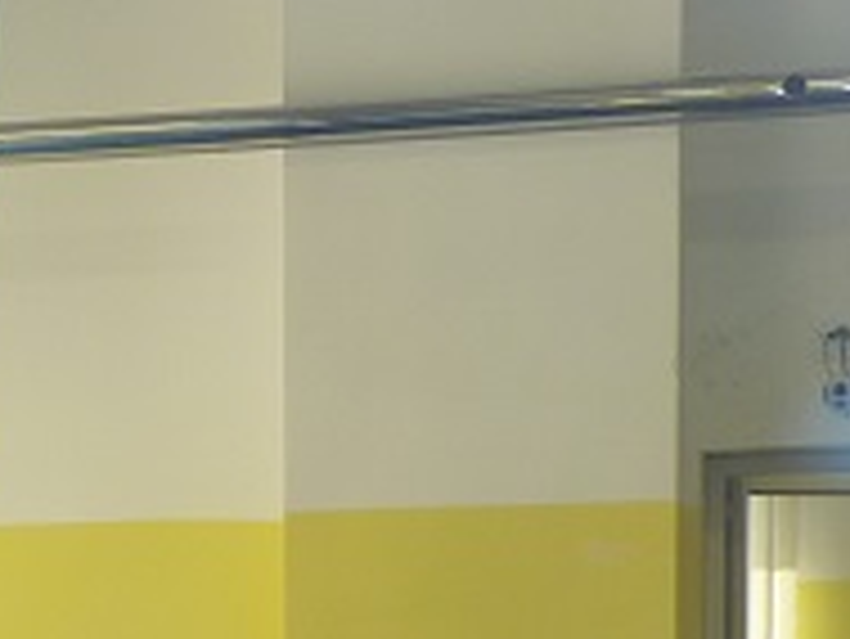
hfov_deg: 10.1
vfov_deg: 8.0
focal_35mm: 182
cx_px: -778
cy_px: 981
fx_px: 4472
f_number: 3
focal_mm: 7.6
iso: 125
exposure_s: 1/80
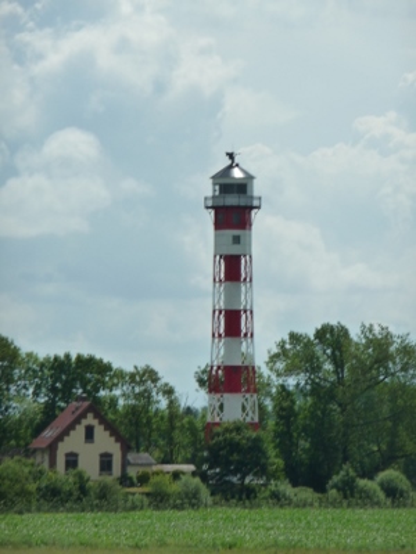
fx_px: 4487
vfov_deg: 7.1
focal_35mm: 280
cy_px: 277
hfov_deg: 5.3
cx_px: 208
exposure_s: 1/250
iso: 160
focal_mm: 47
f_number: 11
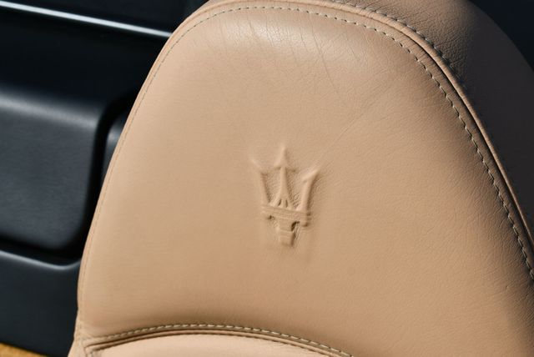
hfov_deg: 22.1
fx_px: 1366
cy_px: 178
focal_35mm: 92
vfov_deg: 14.9
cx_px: 267
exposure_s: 1/400
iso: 100
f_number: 10
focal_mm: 46
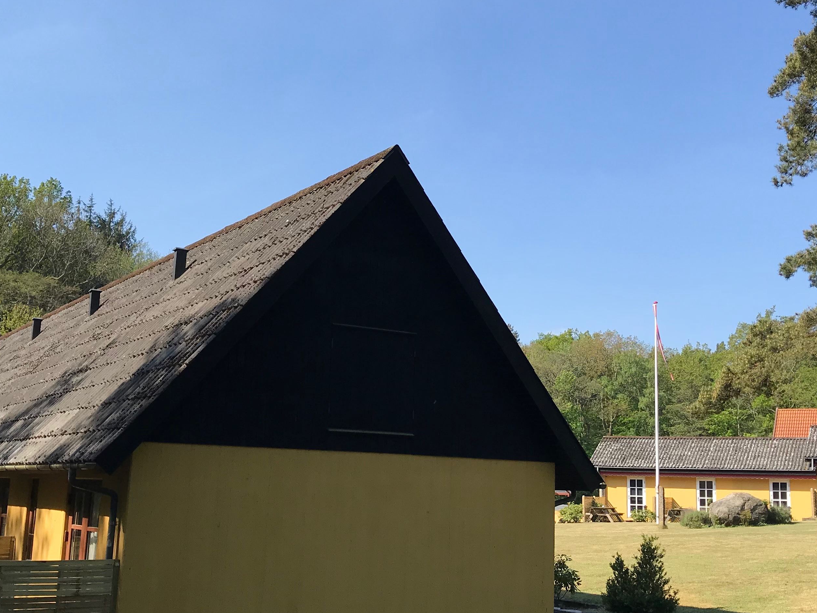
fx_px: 1062
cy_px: 292
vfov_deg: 32.2
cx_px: 419
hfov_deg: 42.1
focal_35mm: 45
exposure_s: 1/1546
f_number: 1.8
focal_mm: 3.99
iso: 20
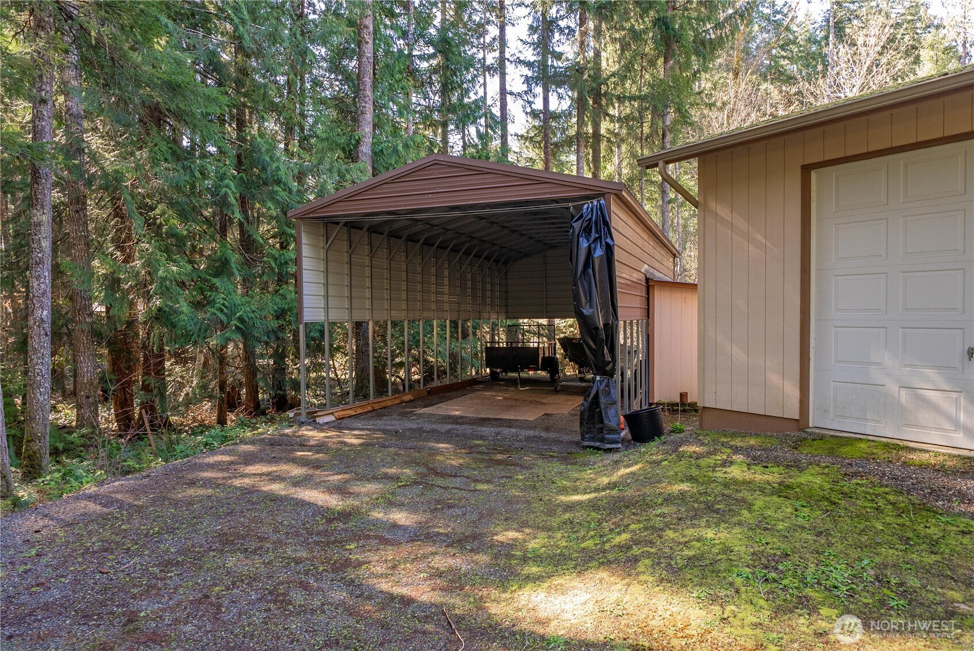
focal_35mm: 21
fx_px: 568
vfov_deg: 59.6
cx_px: 487
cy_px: 326
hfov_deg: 81.2
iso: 640
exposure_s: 1/30
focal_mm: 21
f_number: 7.1
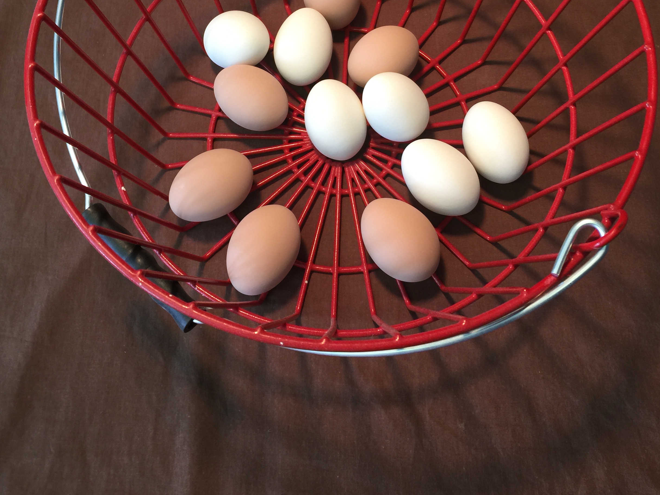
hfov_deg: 47.9
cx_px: 333
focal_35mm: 39
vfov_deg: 35.5
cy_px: 90
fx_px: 744
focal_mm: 4.15
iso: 32
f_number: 2.2
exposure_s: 1/15
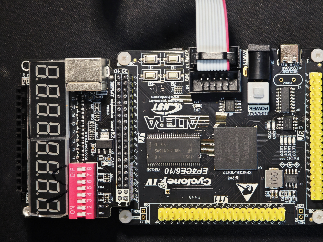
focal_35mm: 120
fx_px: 1120
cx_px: 162
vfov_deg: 12.3
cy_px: 121
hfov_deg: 16.4
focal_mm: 19.4
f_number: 2.5
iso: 800
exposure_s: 1/33.3
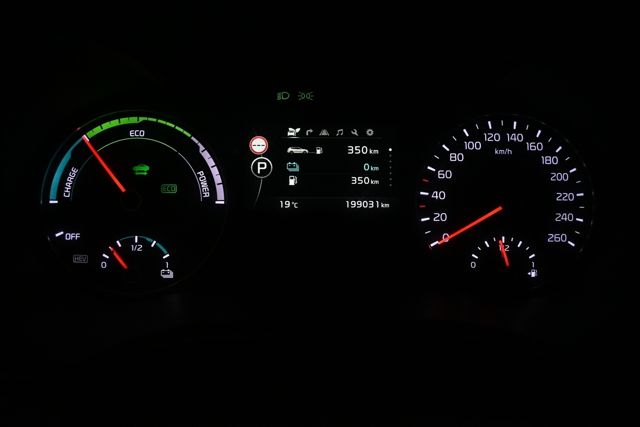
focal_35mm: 31
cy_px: 214
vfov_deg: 42.6
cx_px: 320
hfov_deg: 60.7
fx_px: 547
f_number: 3.8
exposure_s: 1/500
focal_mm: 20.5
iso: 1100
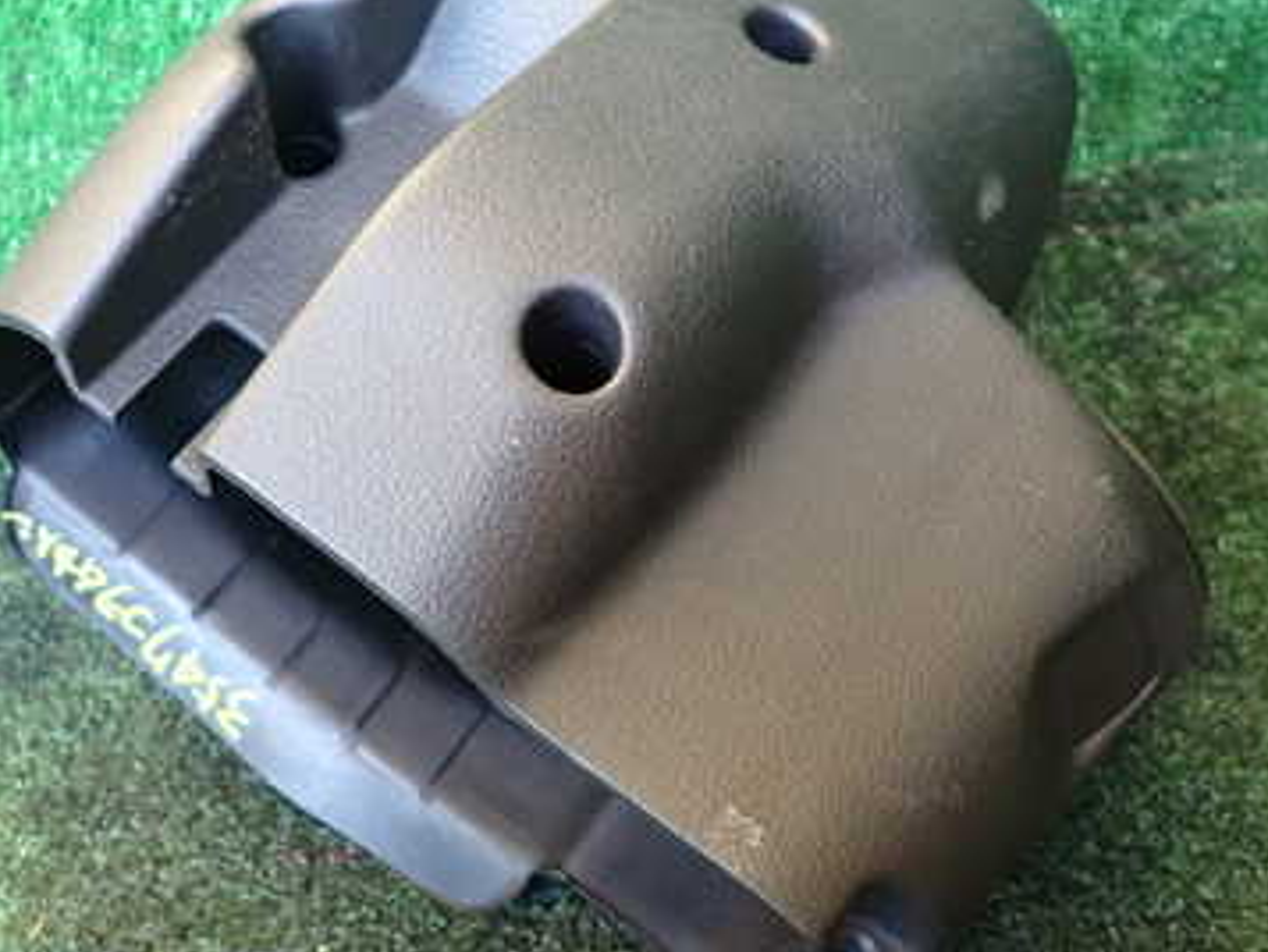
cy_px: 362
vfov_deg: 34.2
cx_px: 547
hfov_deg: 44.7
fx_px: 1539
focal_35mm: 42
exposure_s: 1/30
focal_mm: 4.5
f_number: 2
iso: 250
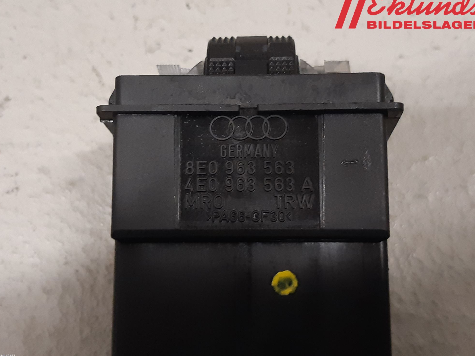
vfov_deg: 51.3
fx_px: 370
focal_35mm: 27
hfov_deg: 65.3
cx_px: 236
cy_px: 173
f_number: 1.7
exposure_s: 1/50
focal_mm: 3.93
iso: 160
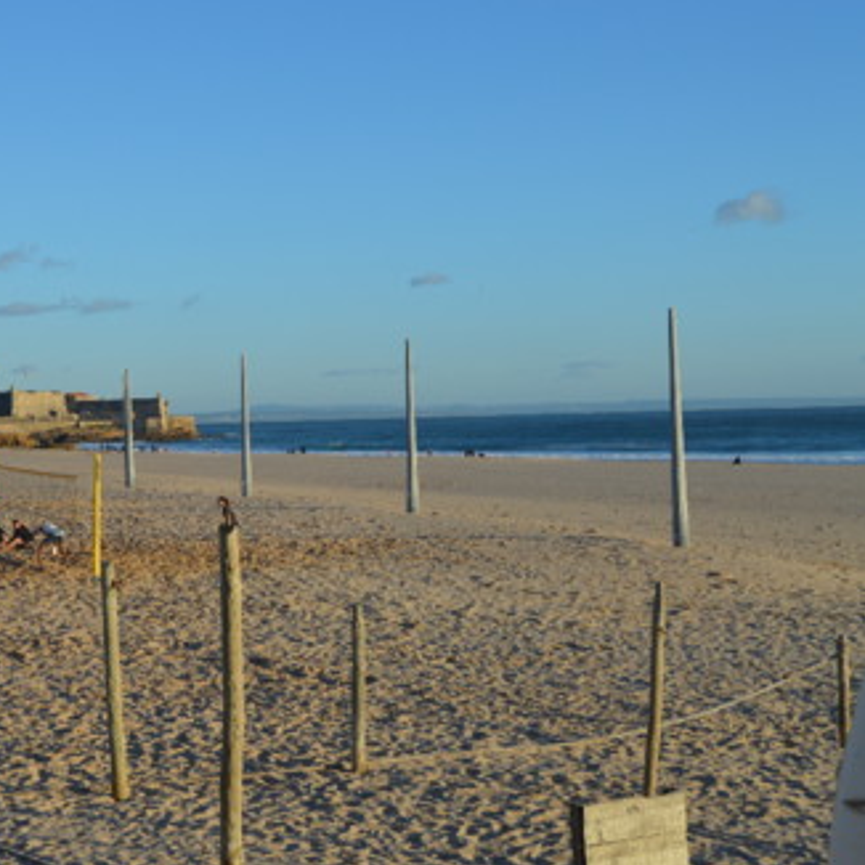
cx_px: 204
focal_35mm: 61
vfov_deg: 28.3
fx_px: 1715
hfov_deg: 27.9
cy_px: 429
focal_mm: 31
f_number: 7.1
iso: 100
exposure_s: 1/200
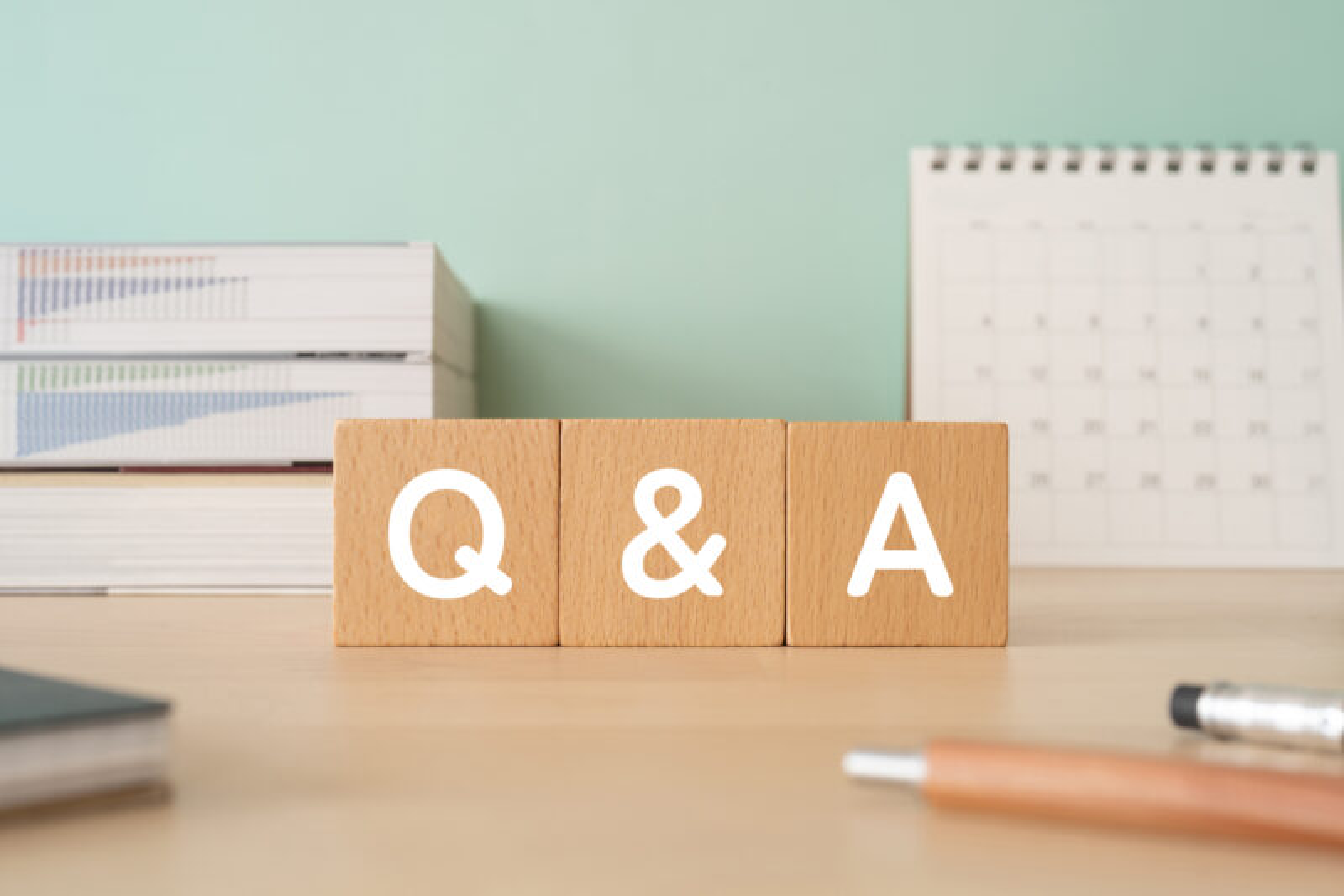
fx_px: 1866
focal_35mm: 50
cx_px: 672
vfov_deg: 27.0
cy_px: 448
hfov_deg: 39.6
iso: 100
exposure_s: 1/10
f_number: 9
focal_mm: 50
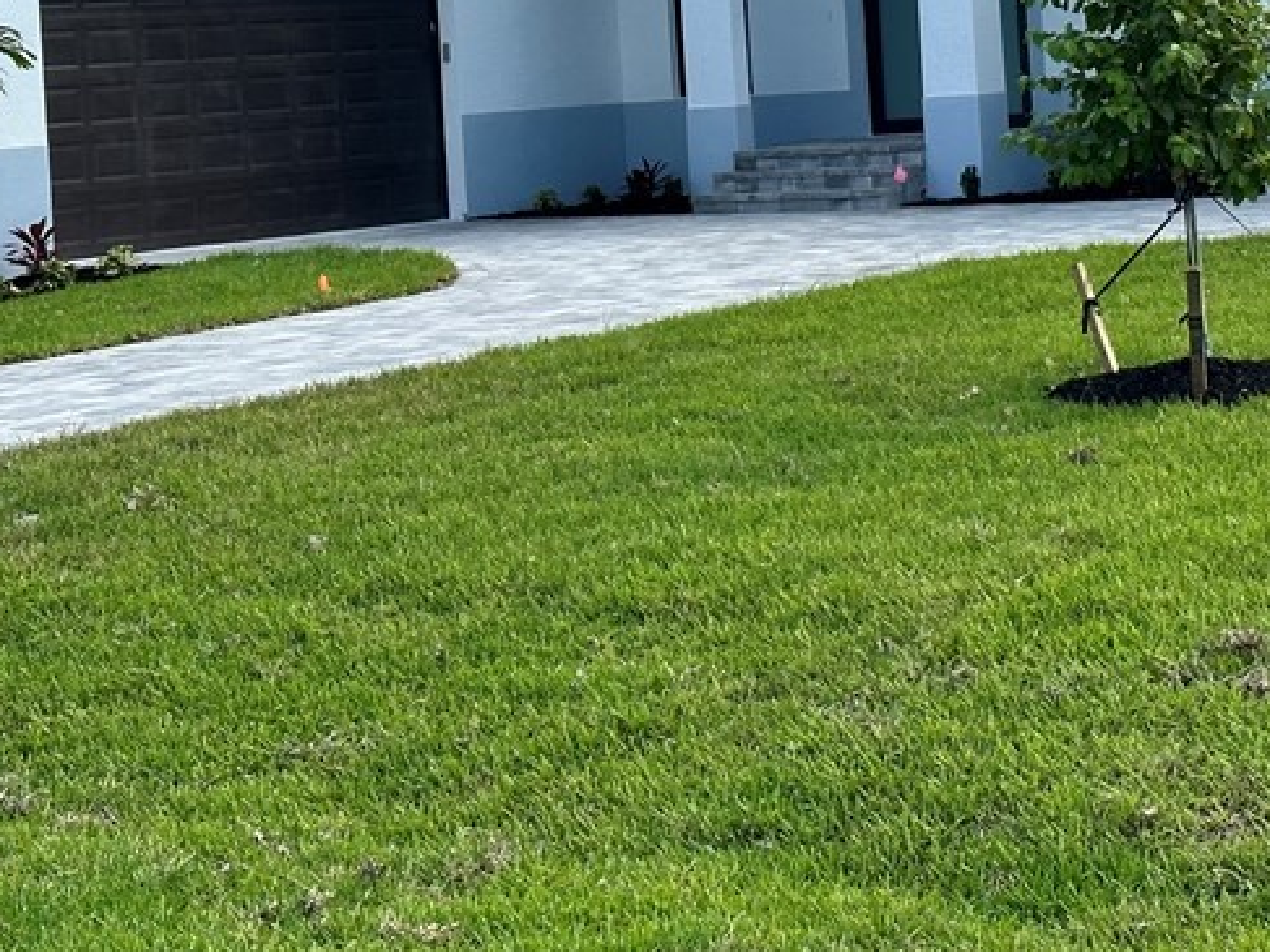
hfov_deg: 19.4
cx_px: 894
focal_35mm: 101
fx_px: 3705
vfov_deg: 14.4
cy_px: -31
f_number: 1.78
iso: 64
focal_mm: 6.86
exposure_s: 1/3058
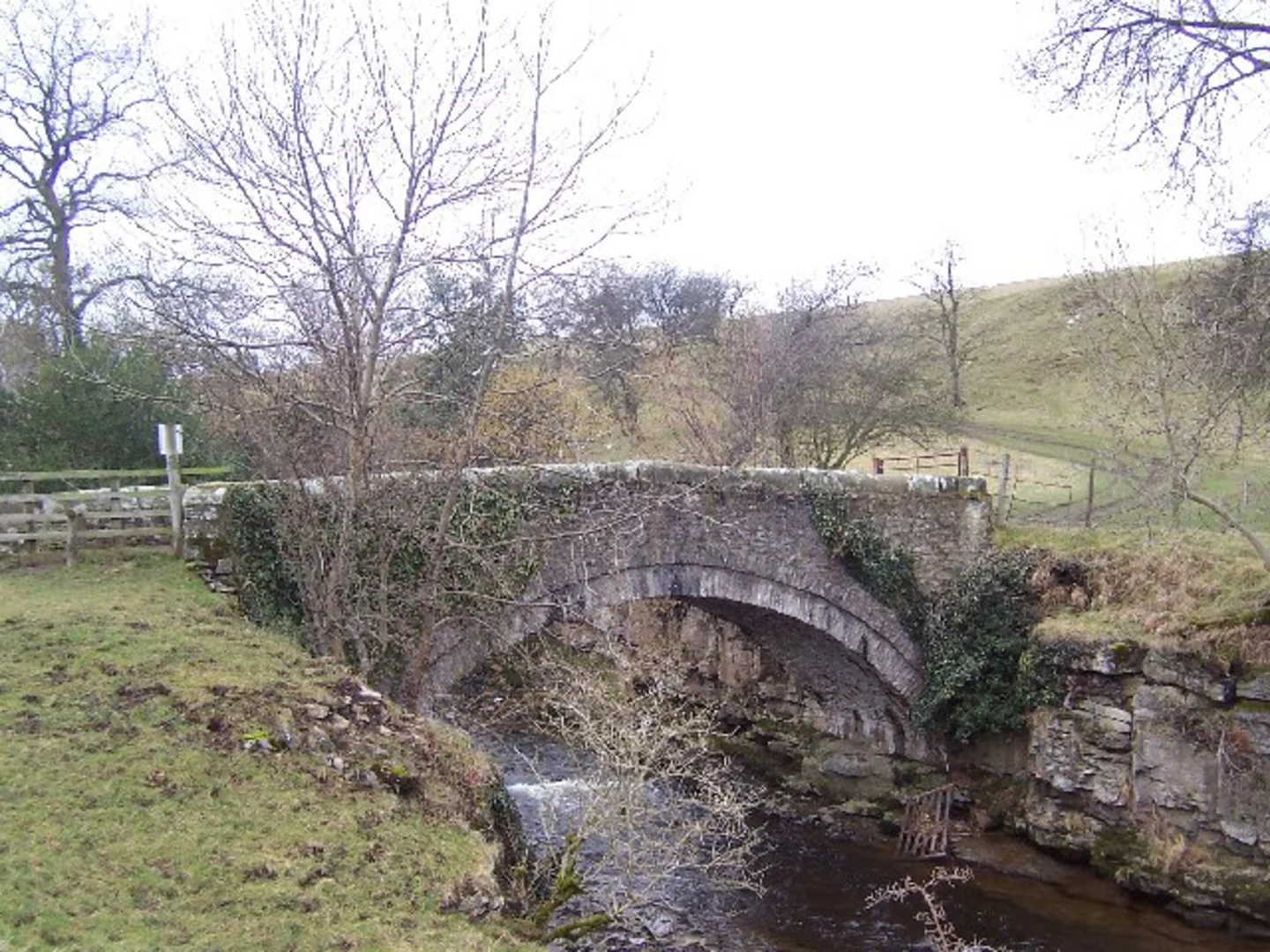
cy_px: 476
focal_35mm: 35
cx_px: 635
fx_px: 1284
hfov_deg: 52.6
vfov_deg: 40.7
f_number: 2.8
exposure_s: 1/90
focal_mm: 5.6
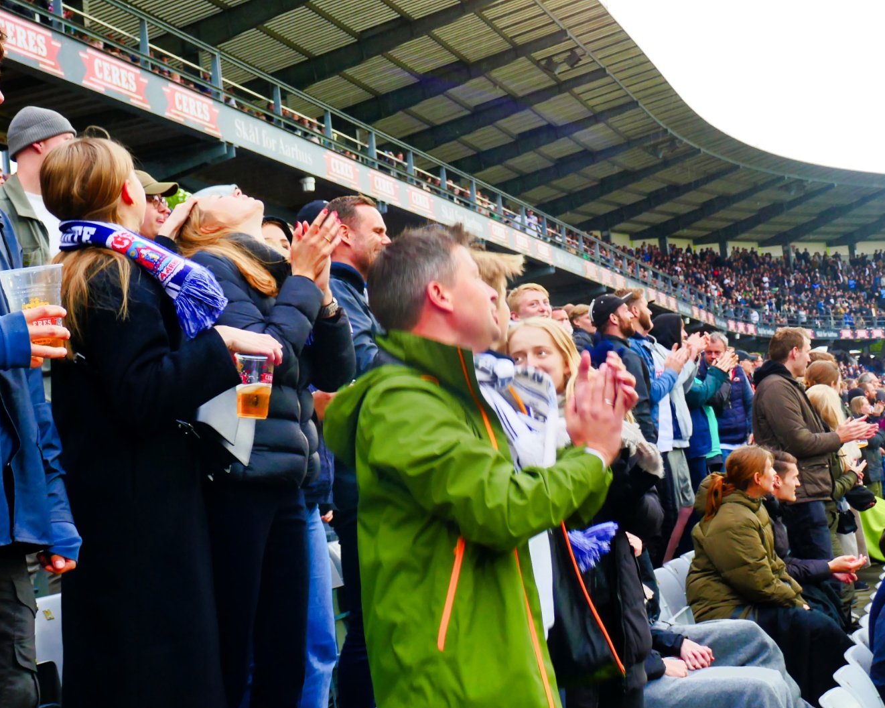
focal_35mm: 50
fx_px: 1310
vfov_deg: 30.3
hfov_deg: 37.3
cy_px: 356
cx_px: 439
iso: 320
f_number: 3.9
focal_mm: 16.2
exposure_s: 1/125
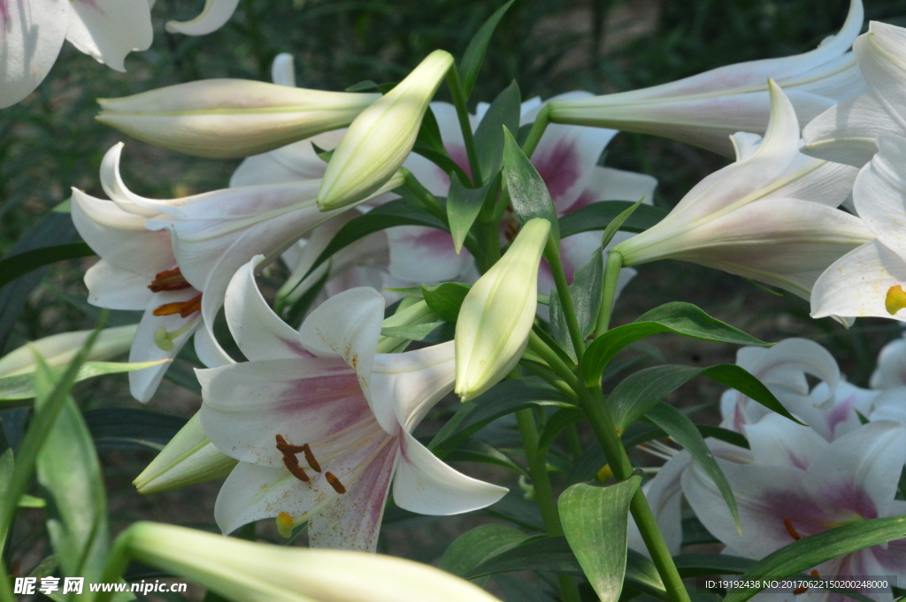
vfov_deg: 6.8
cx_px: 453
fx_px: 5092
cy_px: 301
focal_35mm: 202
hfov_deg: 10.2
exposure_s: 1/250
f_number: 20
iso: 1800
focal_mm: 135
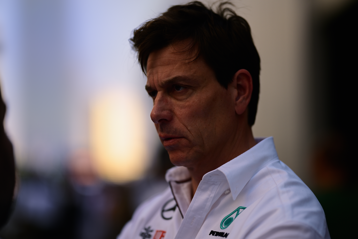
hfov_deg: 23.9
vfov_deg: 16.1
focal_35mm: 85
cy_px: 120
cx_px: 179
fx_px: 845
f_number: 1.2
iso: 100
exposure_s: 1/640
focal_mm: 85
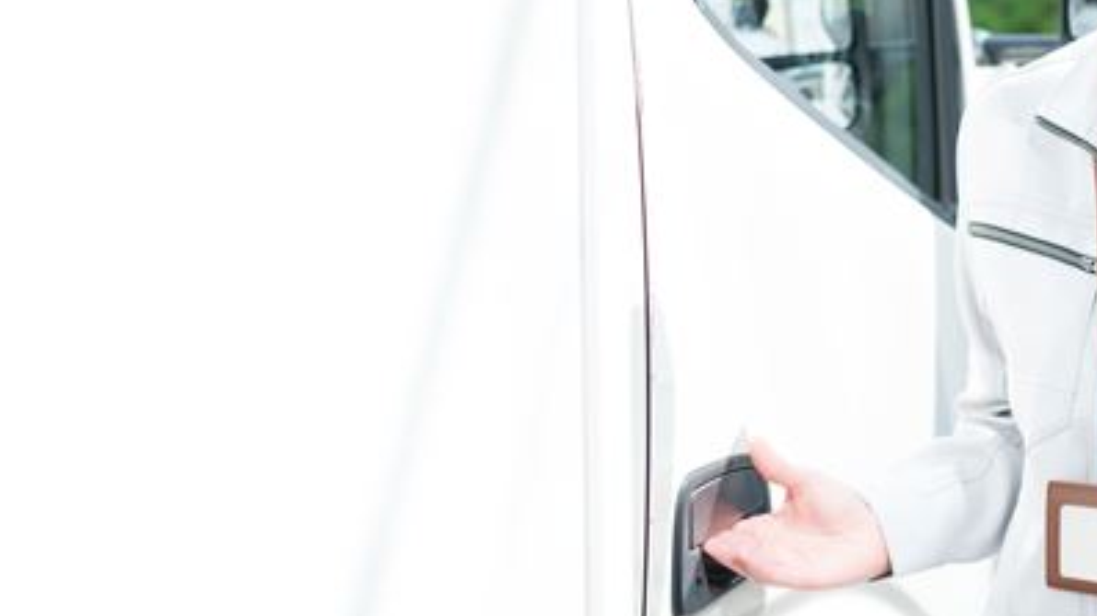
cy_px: 193
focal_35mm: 95
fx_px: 2762
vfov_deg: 12.7
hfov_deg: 22.0
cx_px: 975
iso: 200
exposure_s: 1/1000
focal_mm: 50
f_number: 3.2
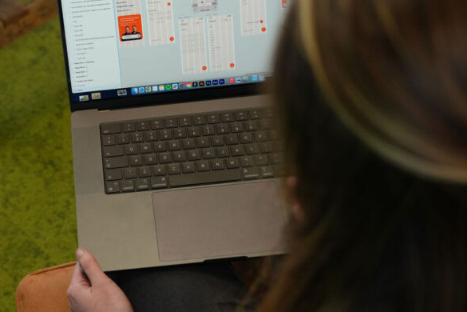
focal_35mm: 70
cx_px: 106
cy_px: 141
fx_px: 908
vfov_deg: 19.5
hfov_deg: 28.3
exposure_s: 1/320
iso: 640
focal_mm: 40
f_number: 3.2
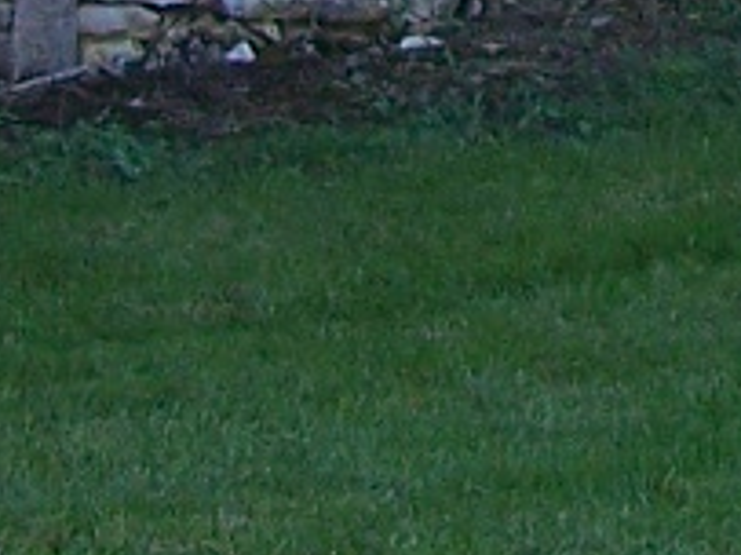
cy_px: -1000
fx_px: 5990
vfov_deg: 5.1
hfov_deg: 7.0
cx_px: 1073
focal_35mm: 280
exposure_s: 1/250
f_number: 2.8
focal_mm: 6.3
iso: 80
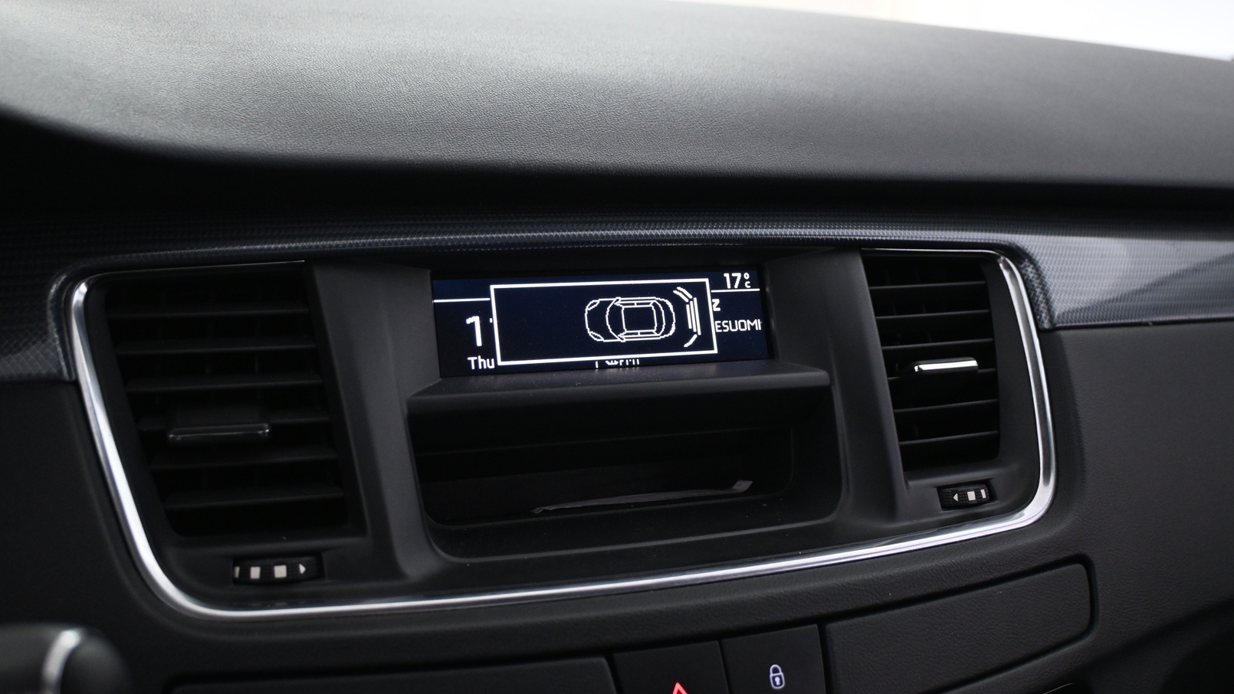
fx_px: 1293
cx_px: 616
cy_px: 318
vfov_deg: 30.0
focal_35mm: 40
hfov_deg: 51.0
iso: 1600
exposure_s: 1/40
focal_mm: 25
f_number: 4.2
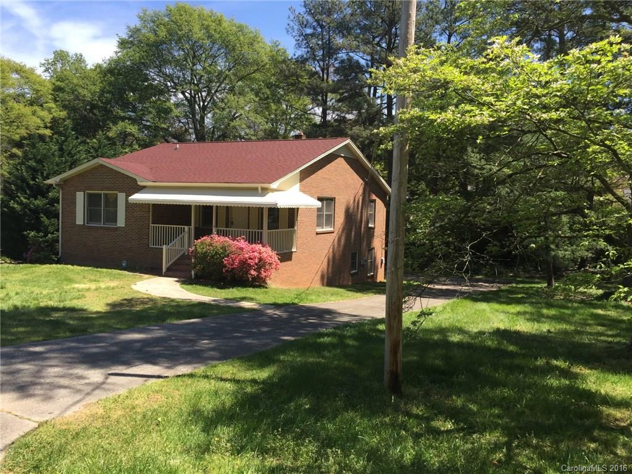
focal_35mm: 29
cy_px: 237
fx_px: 529
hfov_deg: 61.7
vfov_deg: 48.2
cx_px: 316
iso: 32
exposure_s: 1/824
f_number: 2.2
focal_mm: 4.15
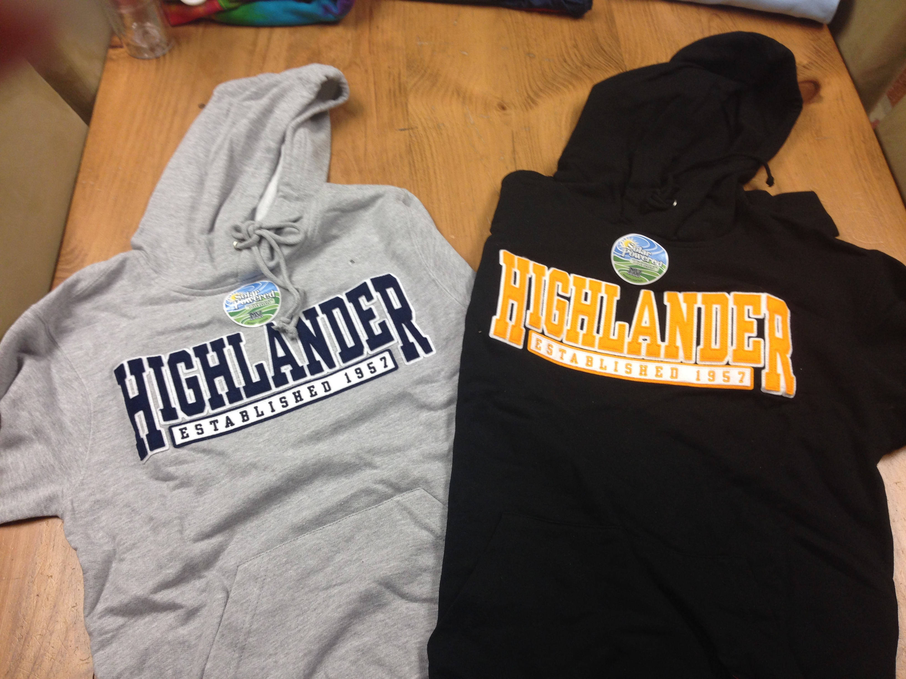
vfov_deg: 42.9
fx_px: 864
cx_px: 453
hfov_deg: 55.4
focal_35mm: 33
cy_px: 340
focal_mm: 4.12
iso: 64
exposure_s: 1/40
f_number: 2.4
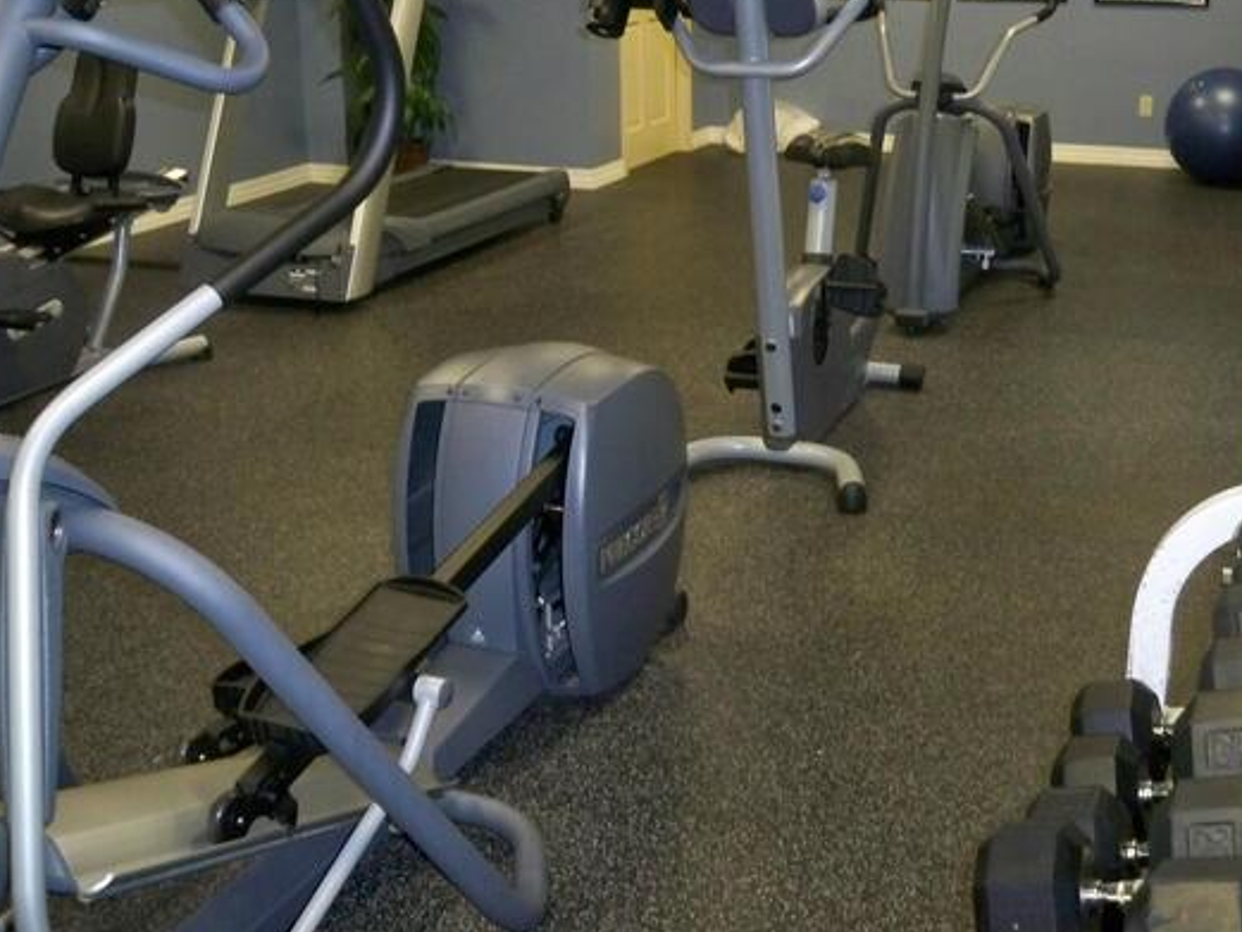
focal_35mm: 43
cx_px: 732
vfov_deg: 33.5
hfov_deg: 43.7
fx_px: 1543
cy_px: 365
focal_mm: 6.3
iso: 400
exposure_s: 1/60
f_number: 3.1
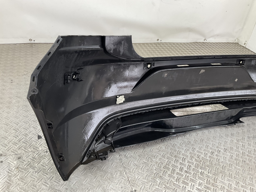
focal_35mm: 29
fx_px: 214
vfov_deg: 48.2
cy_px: 96
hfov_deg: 61.7
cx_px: 128
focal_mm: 3
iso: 40
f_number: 1.8
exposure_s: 1/120
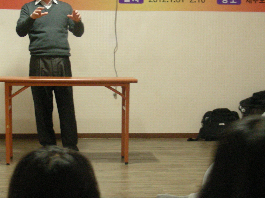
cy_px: 106
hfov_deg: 21.8
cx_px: 131
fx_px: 689
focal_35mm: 90
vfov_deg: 16.4
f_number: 3.5
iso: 378
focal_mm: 9.7
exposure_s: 1/8
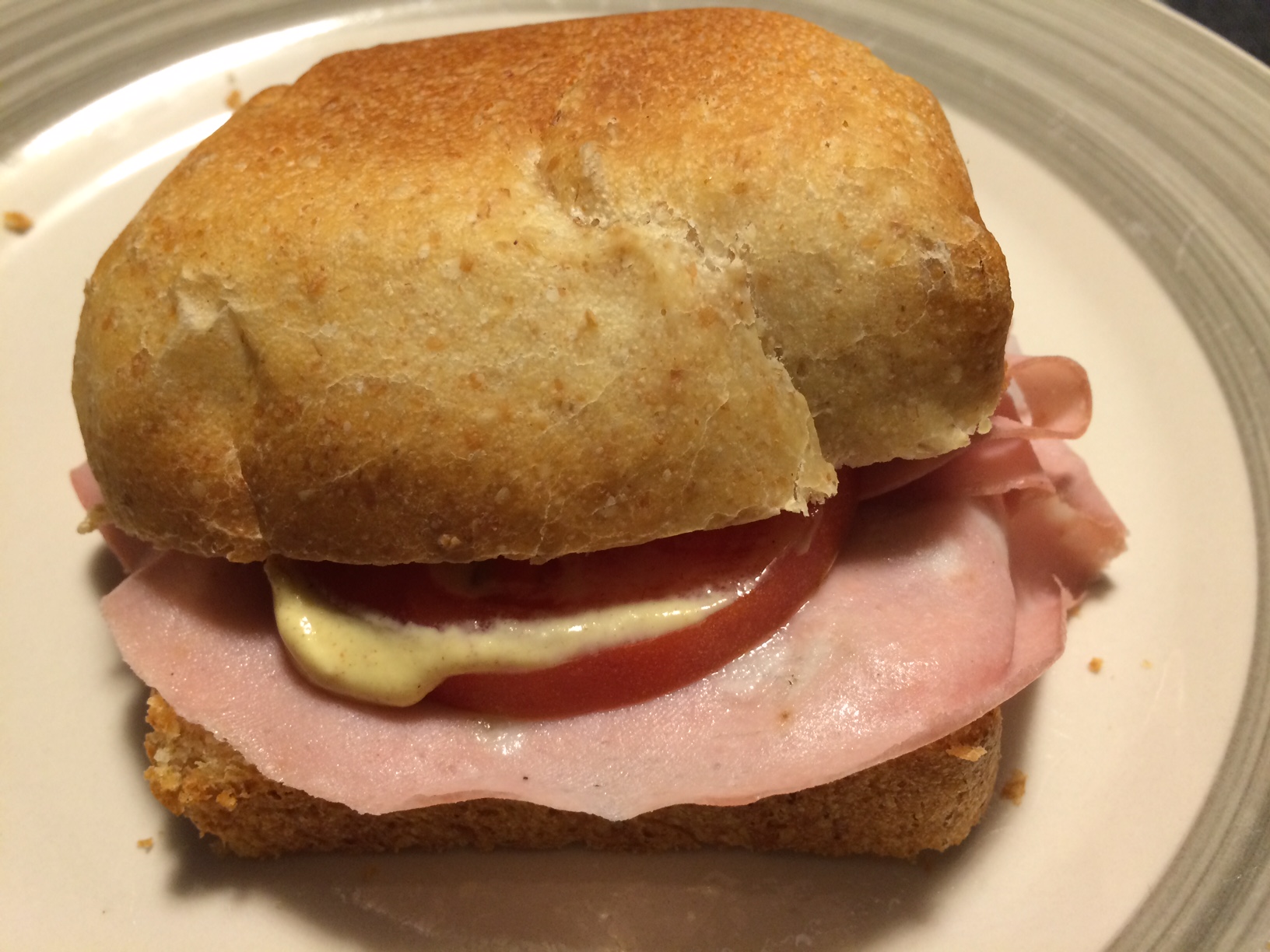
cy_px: 476
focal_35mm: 29
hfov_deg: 61.7
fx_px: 1064
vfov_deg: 48.2
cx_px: 635
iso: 125
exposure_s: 1/30
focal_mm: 4.15
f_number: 2.2
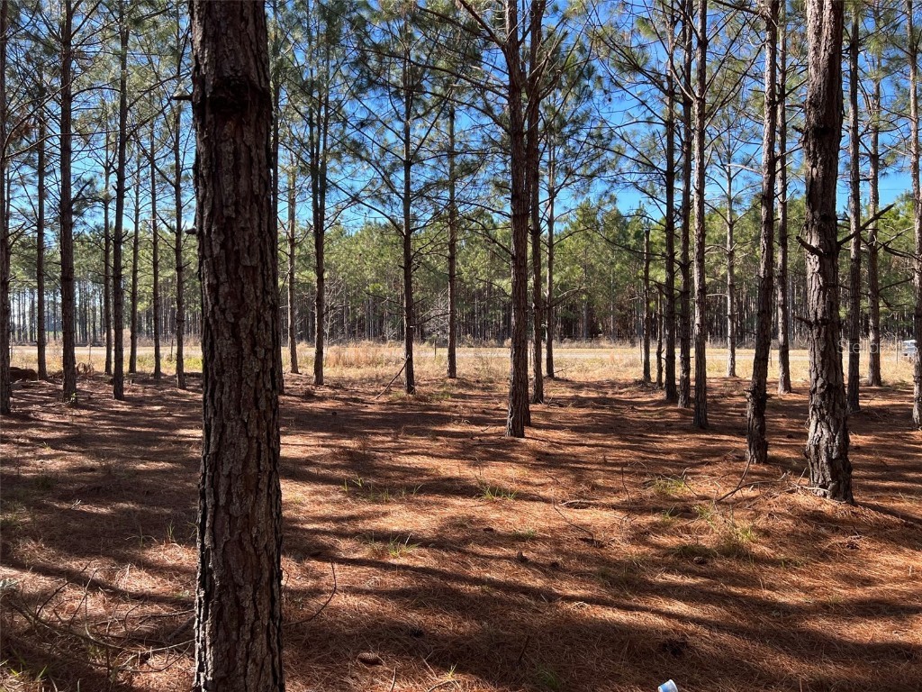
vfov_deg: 53.1
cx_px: 461
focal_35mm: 26
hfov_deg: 67.3
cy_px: 346
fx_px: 693
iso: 50
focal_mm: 5.7
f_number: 1.5
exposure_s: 1/758
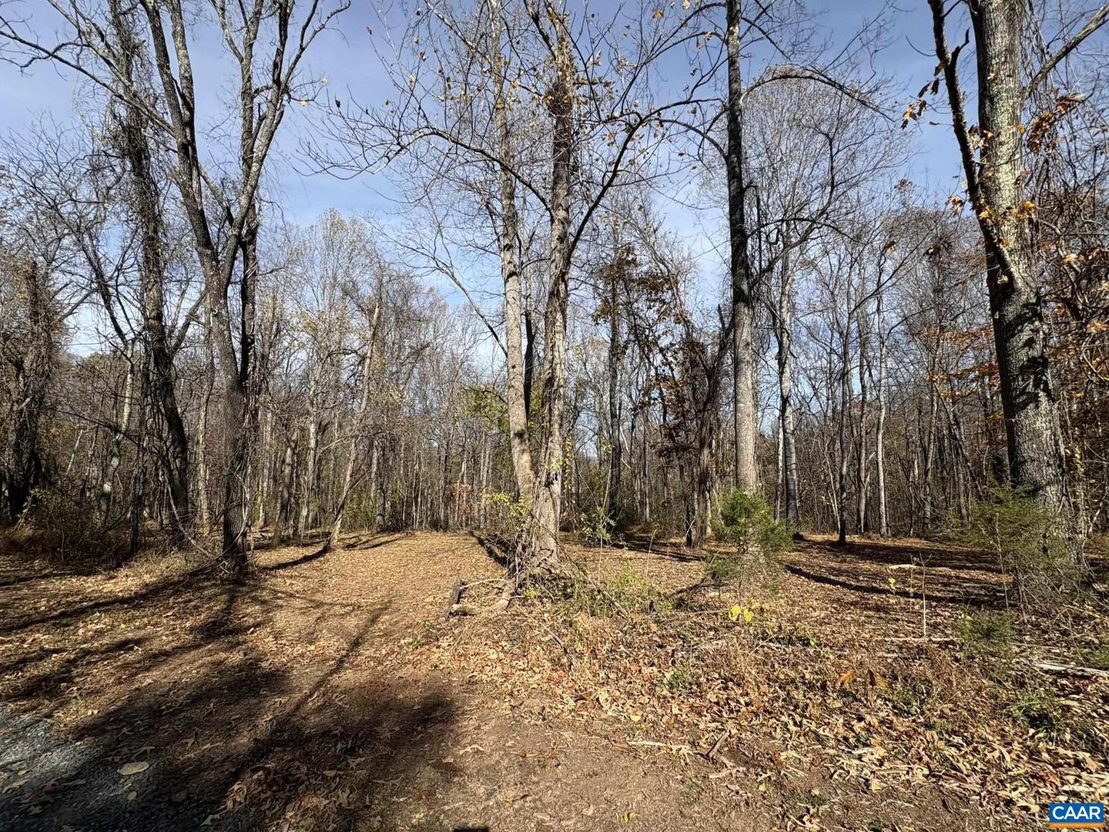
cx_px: 554
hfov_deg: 102.1
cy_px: 416
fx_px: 449
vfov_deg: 85.7
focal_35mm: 14
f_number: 2.2
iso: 50
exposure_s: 1/1370
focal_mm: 2.22
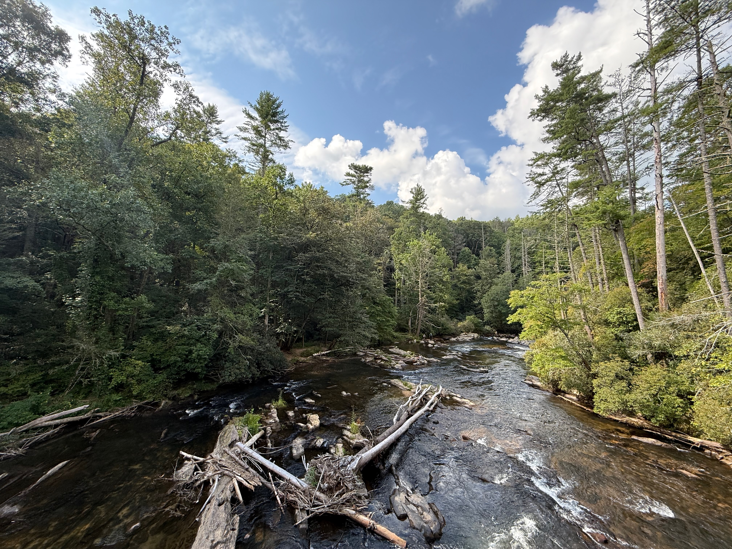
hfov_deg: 102.1
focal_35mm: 14
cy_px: 274
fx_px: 296
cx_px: 366
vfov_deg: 85.7
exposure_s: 1/427
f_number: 2.2
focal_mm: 2.22
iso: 64
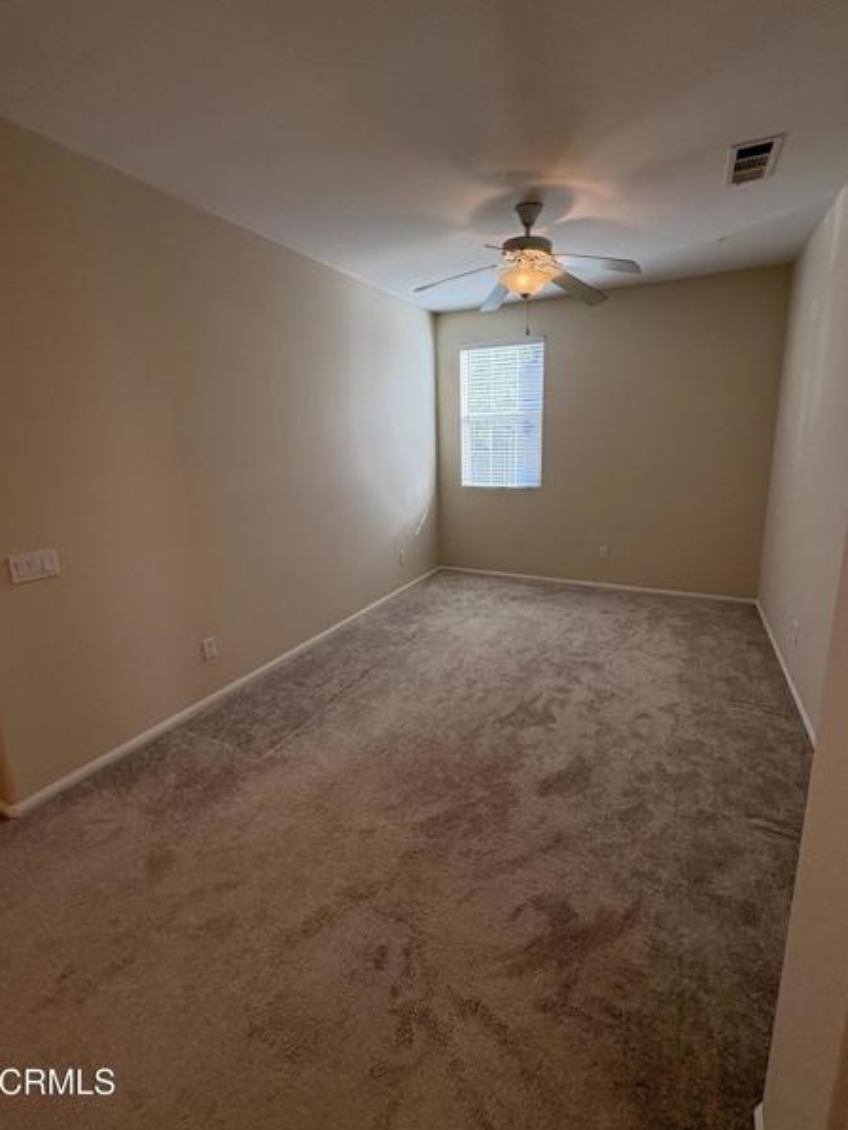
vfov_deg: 98.0
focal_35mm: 15
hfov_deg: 81.7
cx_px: 449
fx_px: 490
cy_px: 532
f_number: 2.2
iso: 100
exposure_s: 1/140
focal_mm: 2.22
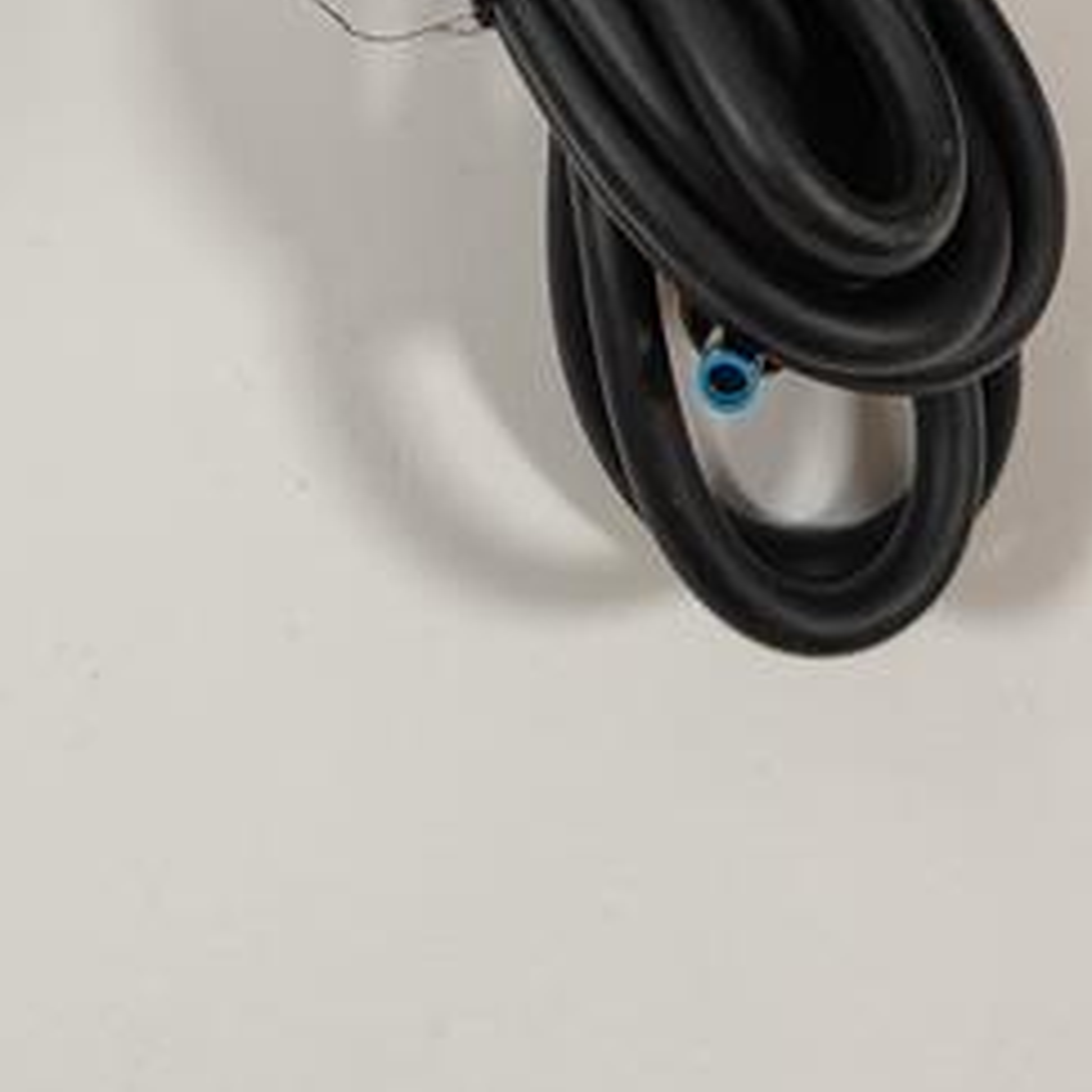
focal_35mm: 121
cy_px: -1101
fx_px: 4319
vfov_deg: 12.6
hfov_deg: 14.4
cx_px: 326
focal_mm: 6.78
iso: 71
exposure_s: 1/100
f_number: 1.85
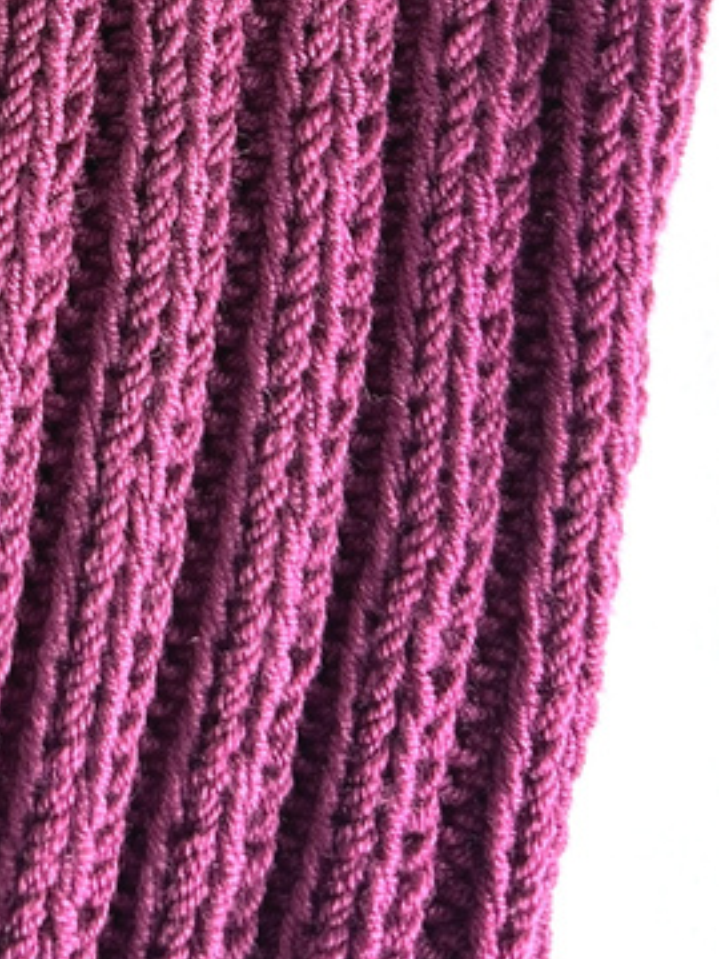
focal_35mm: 80
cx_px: -173
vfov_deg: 22.0
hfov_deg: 17.5
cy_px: -288
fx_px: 2216
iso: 200
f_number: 1.78
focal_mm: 6.86
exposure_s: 1/121
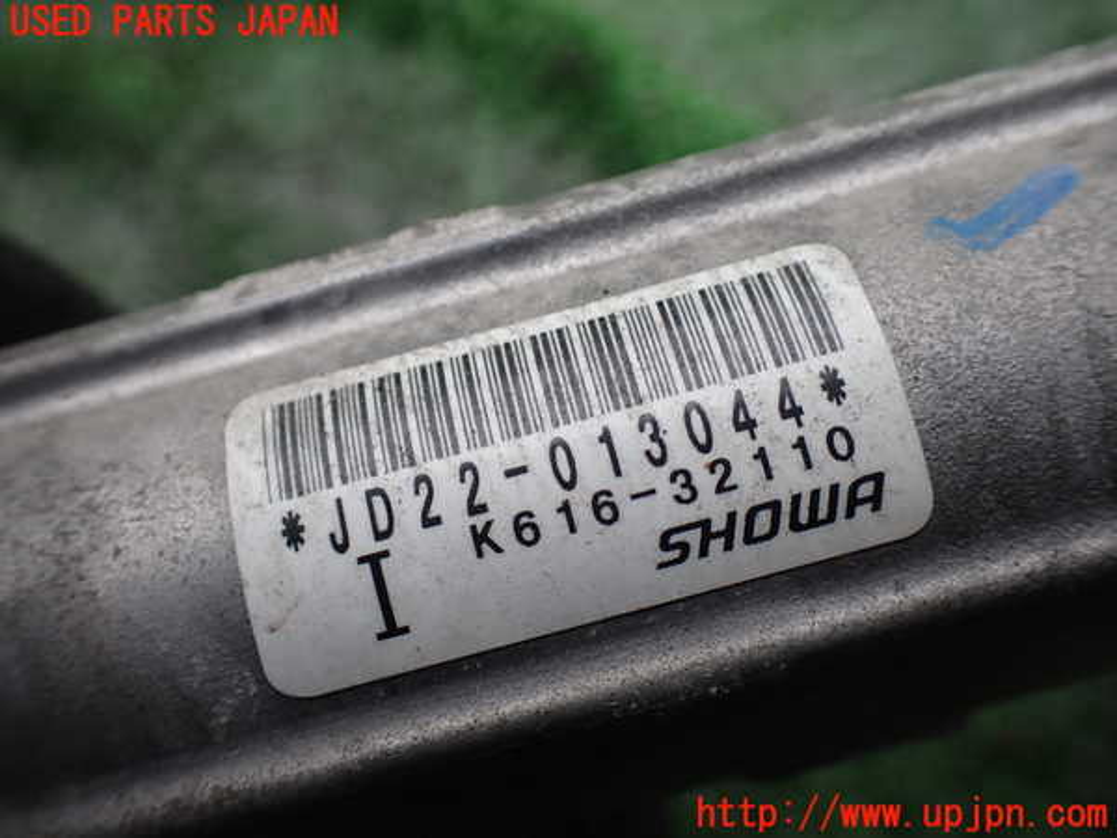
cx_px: 558
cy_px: 419
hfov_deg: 60.0
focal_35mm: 30
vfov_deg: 46.8
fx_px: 968
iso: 100
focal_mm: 5.4
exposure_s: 1/200
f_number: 2.3
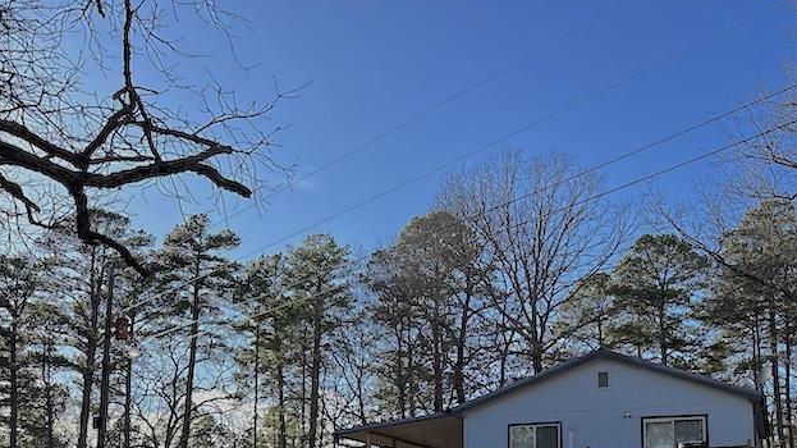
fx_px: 887
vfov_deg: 27.3
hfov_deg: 45.9
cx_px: 636
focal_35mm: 42
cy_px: 407
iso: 80
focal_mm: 6.76
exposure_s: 1/2169
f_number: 1.78
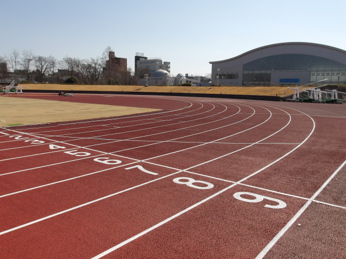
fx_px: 270
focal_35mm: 27
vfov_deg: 51.4
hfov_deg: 65.3
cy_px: 130
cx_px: 173
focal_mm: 4.9
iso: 100
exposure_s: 1/155
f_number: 10.4
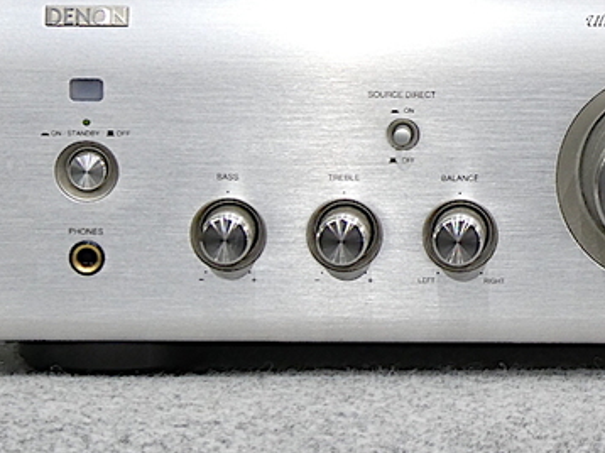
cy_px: 81
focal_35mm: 384
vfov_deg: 3.9
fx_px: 6707
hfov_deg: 5.1
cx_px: 673
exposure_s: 1/10
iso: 200
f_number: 5.4
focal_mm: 25.6
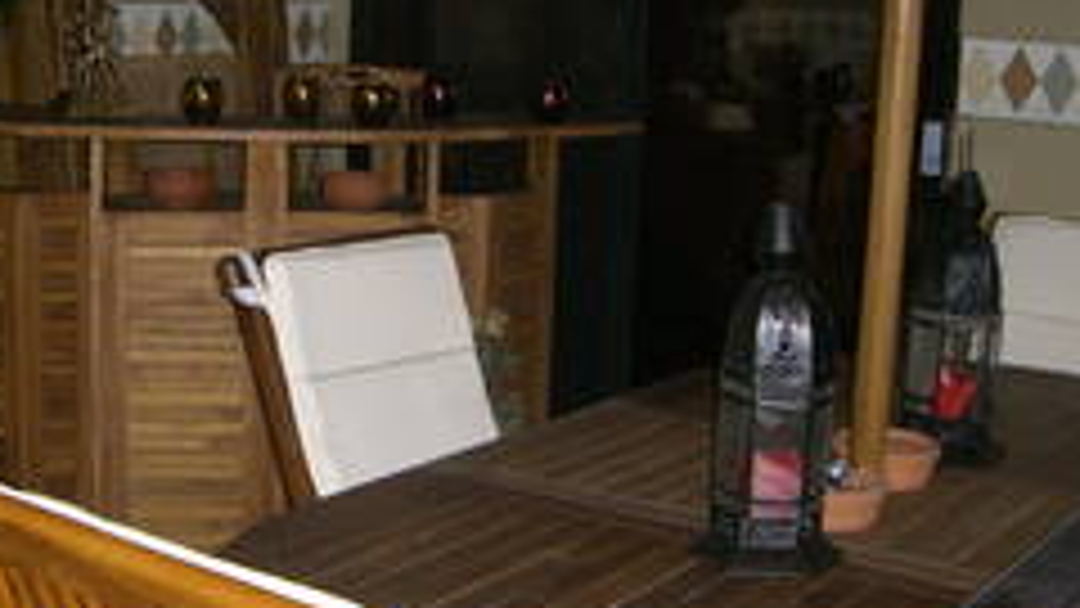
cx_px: 418
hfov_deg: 33.7
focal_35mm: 62
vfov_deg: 19.4
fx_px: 1776
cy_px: 347
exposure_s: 1/60
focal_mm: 6.2
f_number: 2.7
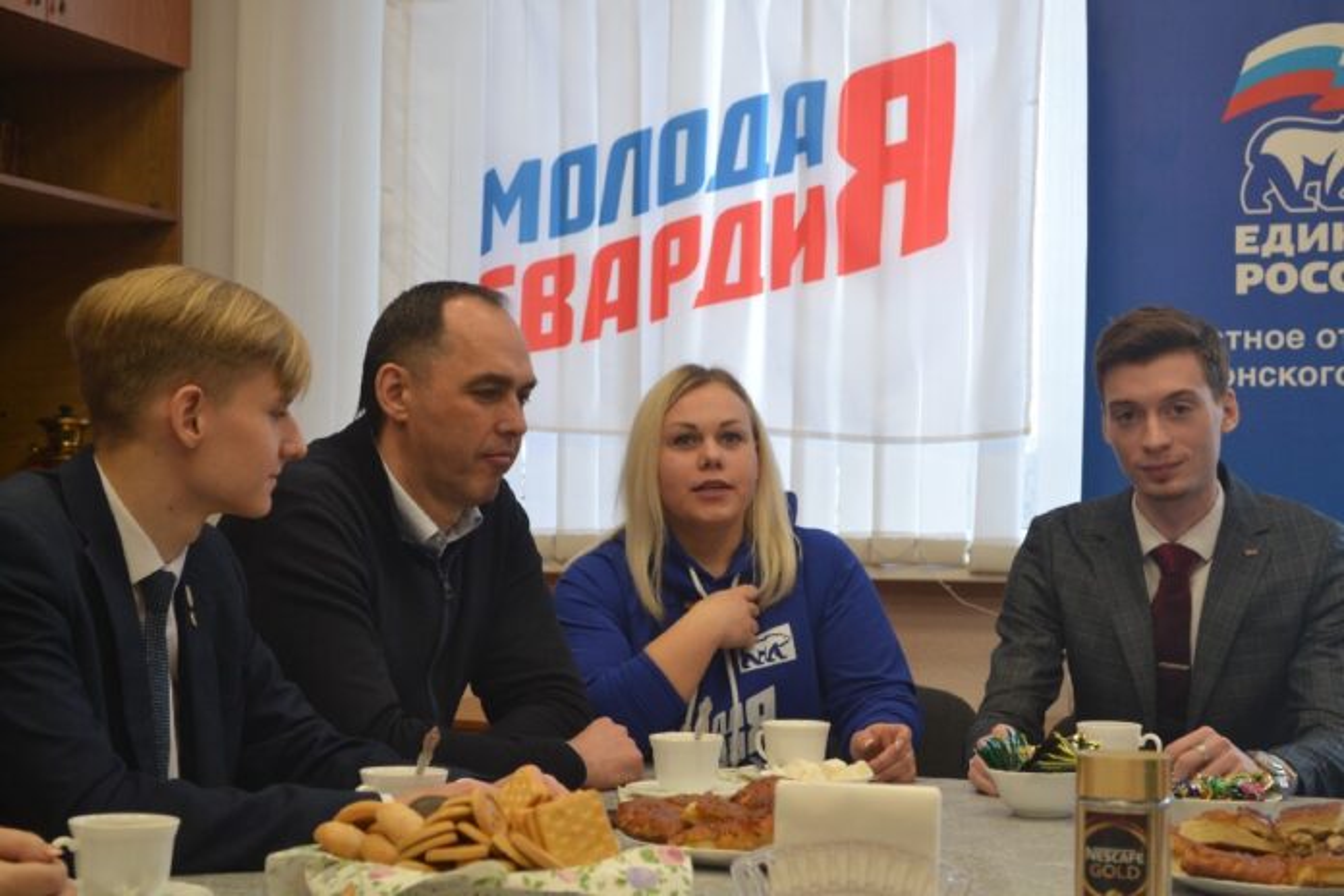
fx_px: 2352
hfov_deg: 31.9
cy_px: 448
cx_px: 672
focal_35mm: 63
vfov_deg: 21.6
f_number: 5.3
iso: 400
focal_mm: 42
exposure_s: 1/50
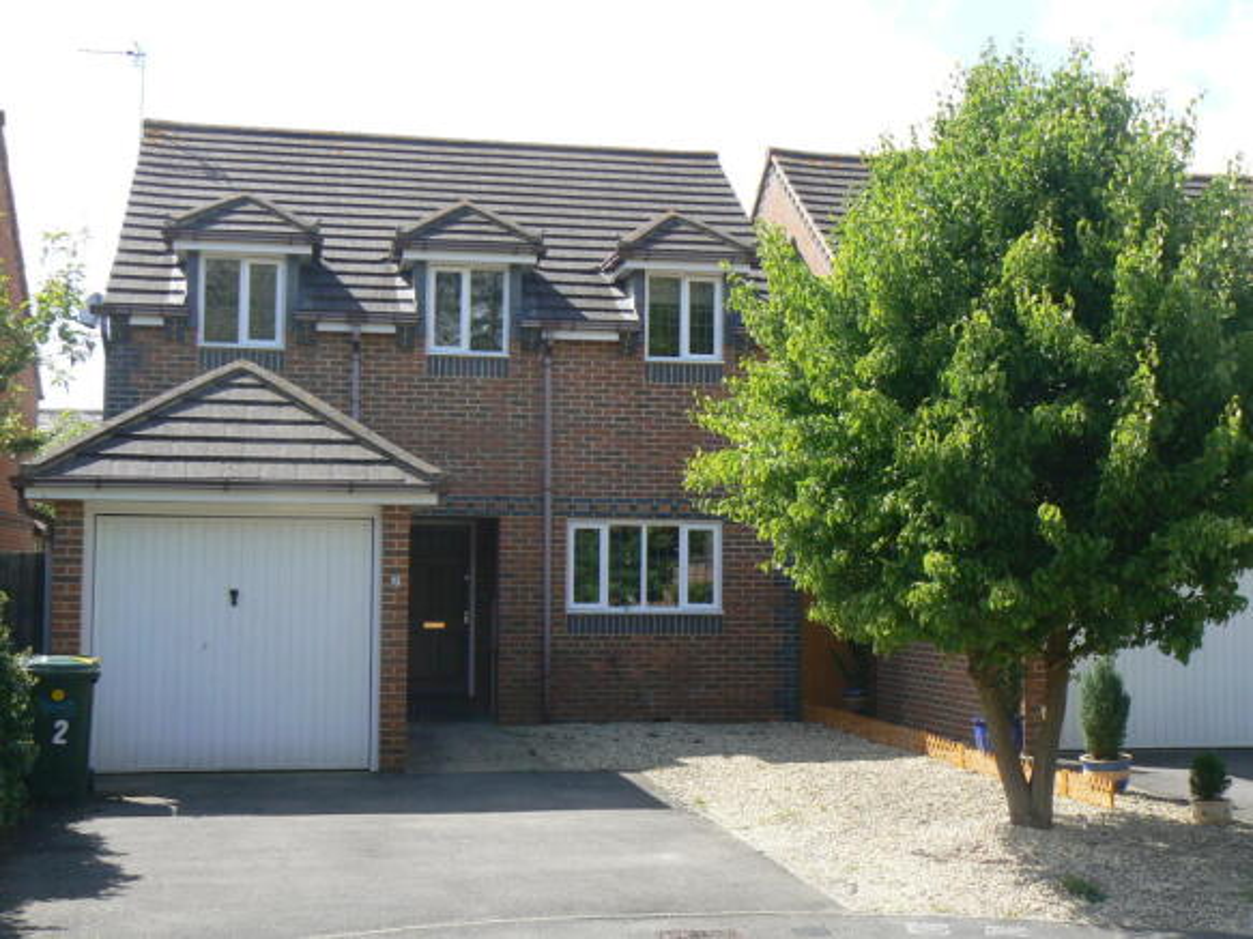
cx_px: 626
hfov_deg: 39.7
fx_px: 1737
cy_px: 470
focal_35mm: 48
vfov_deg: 30.3
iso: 80
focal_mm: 8
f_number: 5.6
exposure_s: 1/250
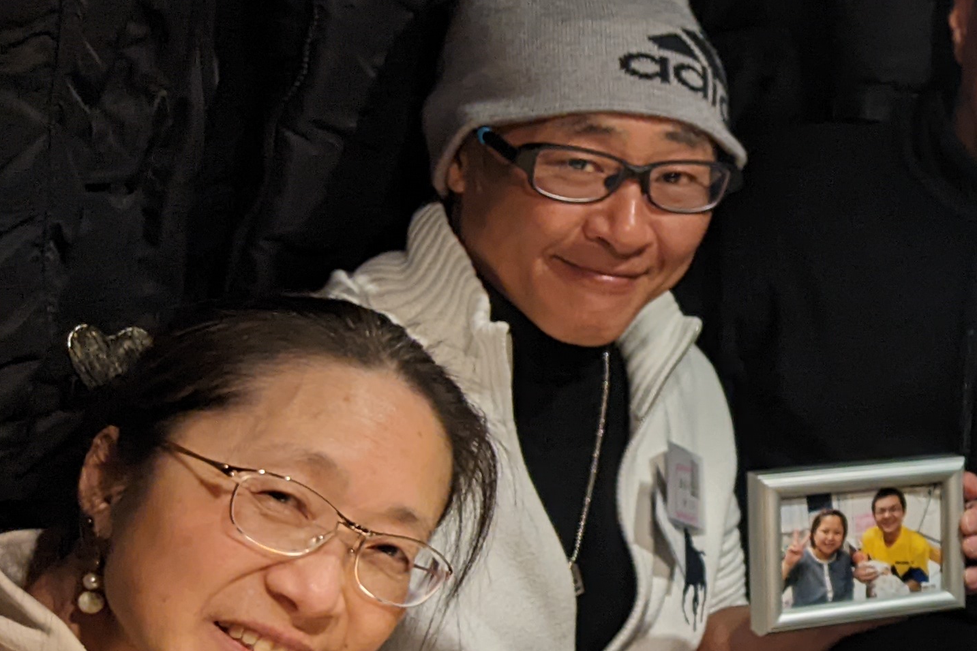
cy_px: 413
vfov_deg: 17.2
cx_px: 1349
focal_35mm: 79
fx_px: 2144
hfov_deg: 22.3
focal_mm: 4.44
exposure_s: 1/24
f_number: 1.8
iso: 322
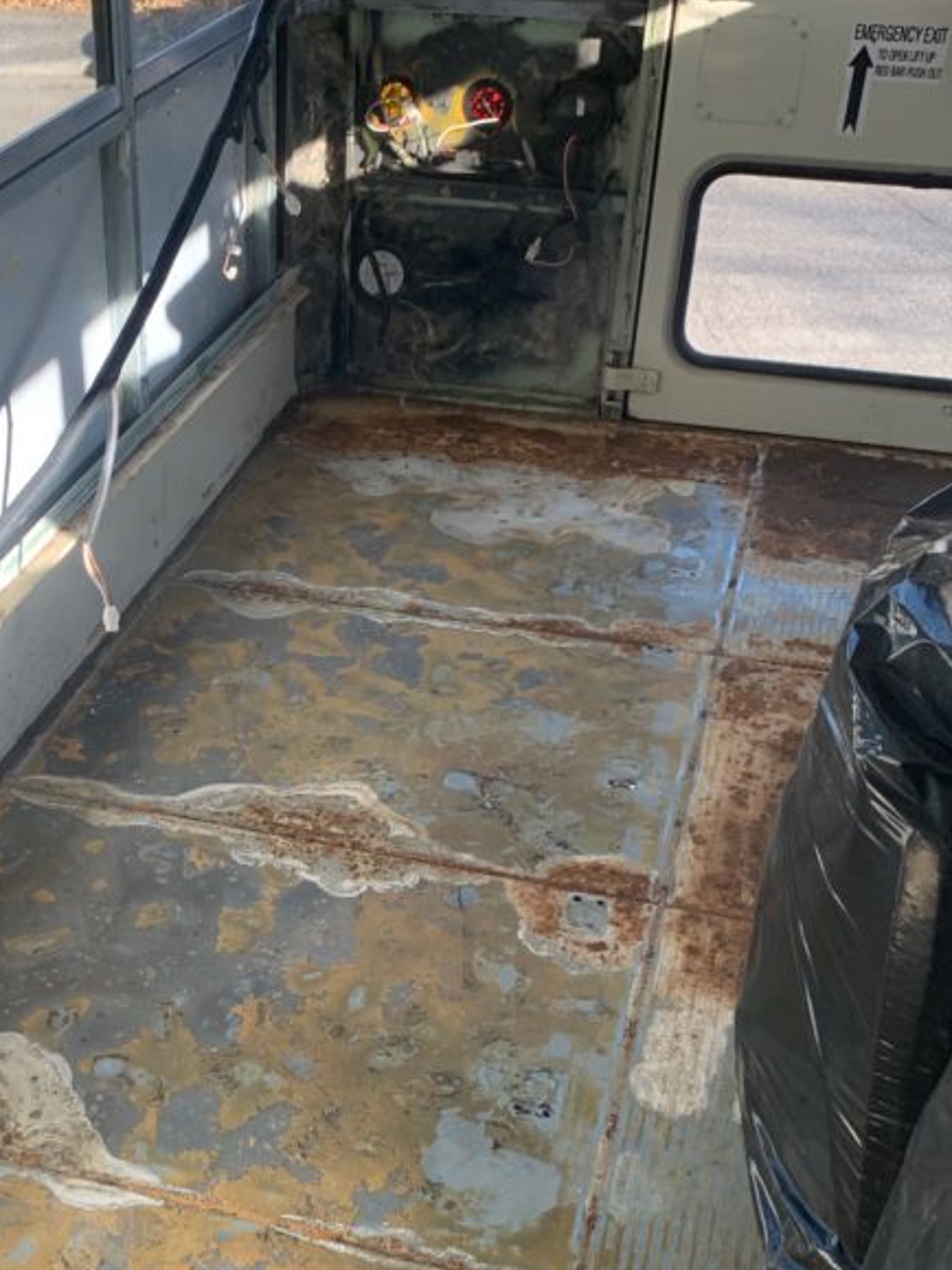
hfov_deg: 30.9
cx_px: 219
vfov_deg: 40.6
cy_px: 866
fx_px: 1687
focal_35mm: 46
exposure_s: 1/121
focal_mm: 4.25
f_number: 1.8
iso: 64
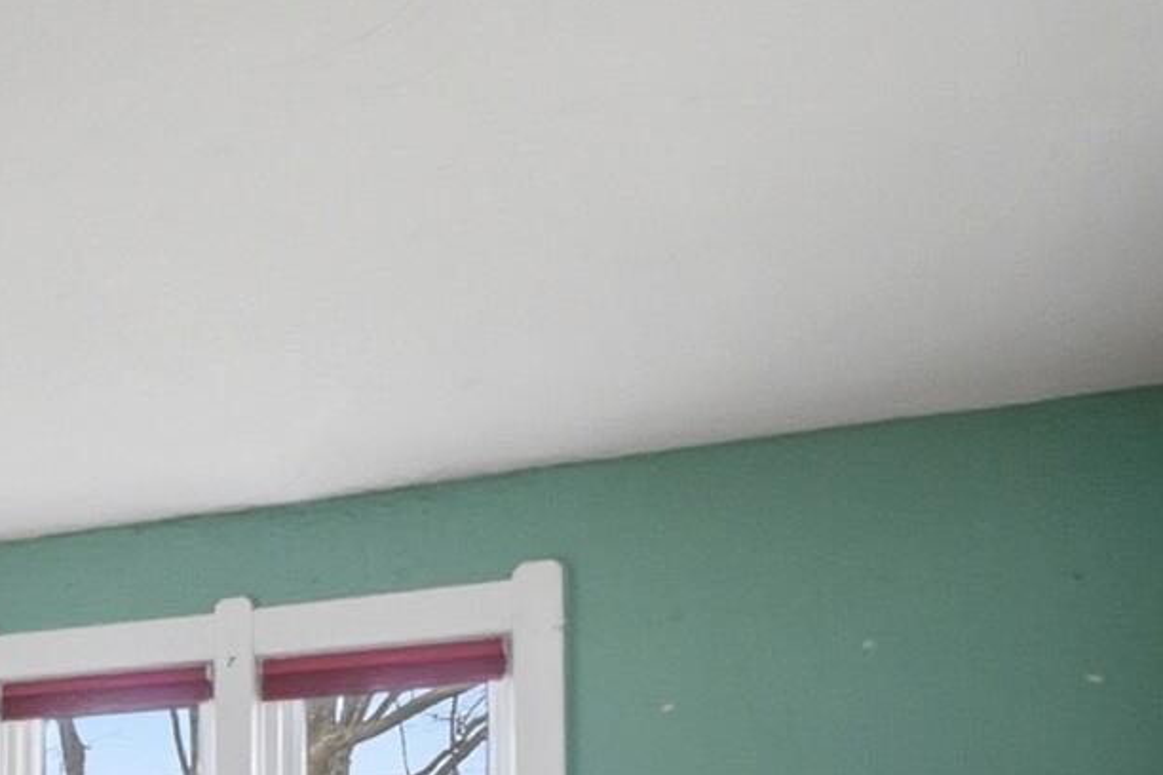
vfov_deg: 24.1
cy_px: 1012
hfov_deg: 34.2
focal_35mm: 49
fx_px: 1583
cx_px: -156
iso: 125
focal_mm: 10
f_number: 5.6
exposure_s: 1/350
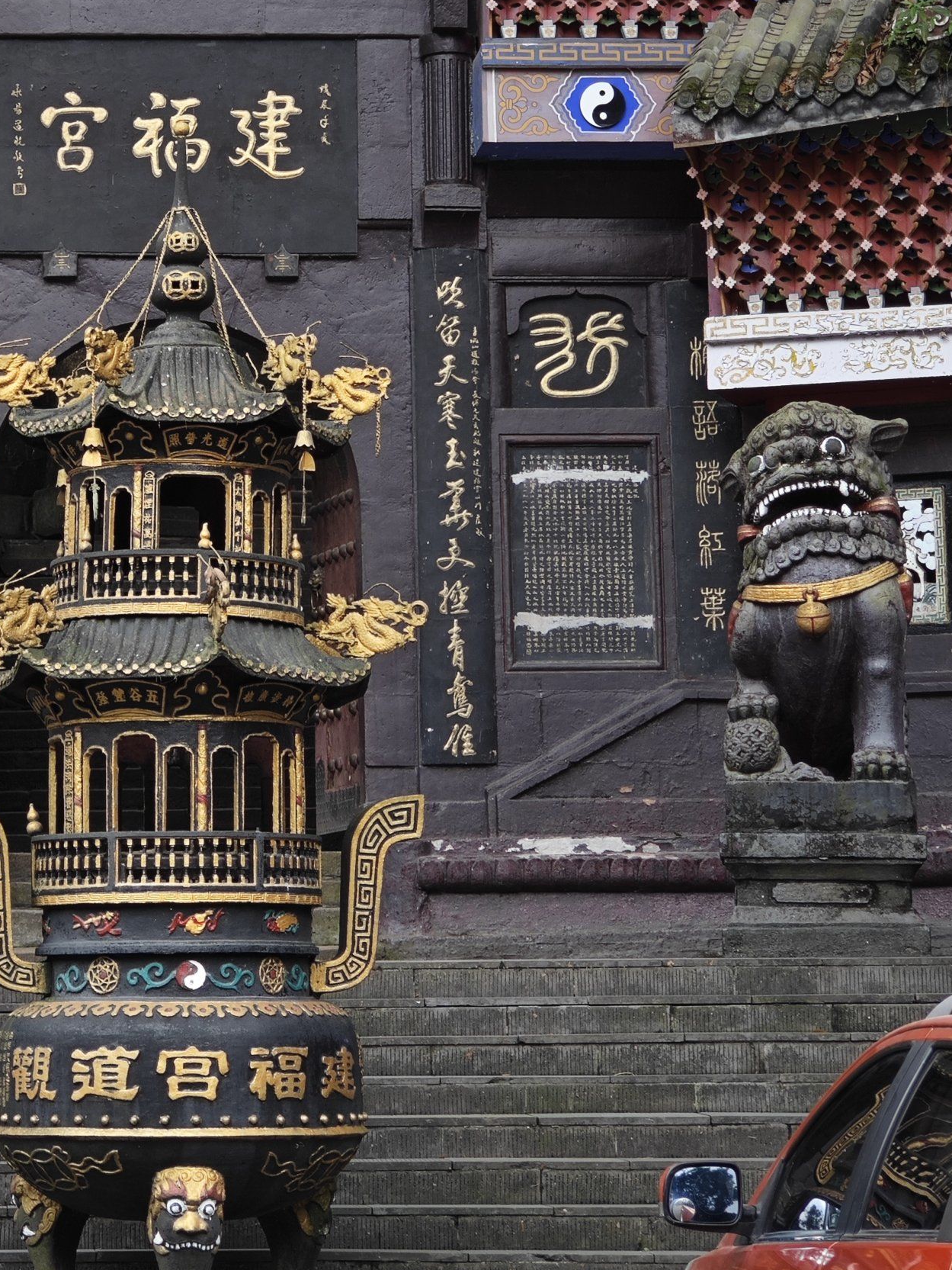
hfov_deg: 12.0
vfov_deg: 15.9
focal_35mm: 123
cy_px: 292
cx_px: 188
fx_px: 4510
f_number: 1.8
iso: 100
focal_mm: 9.87
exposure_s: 1/100
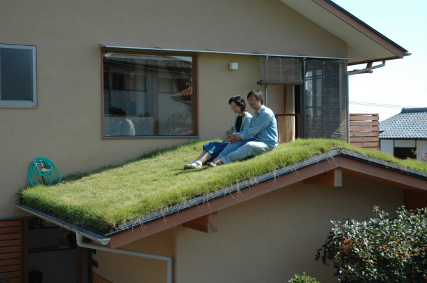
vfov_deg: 23.7
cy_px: 142
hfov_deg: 35.1
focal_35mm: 57
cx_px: 214
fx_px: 675
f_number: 5.6
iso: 200
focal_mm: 38
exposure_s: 1/500
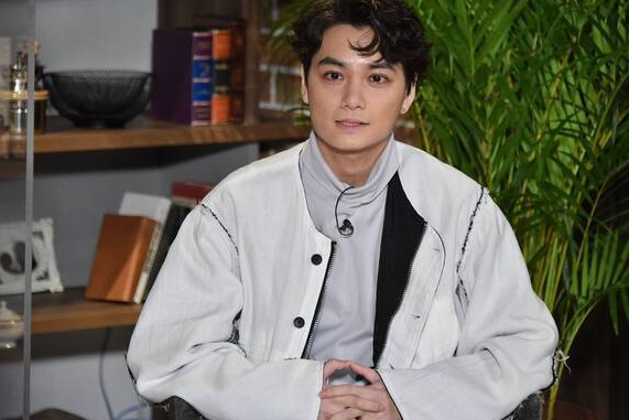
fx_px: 3915
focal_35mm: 224
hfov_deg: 9.2
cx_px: 351
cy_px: 187
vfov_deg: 6.1
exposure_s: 1/250
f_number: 5.6
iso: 4000
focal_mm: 200
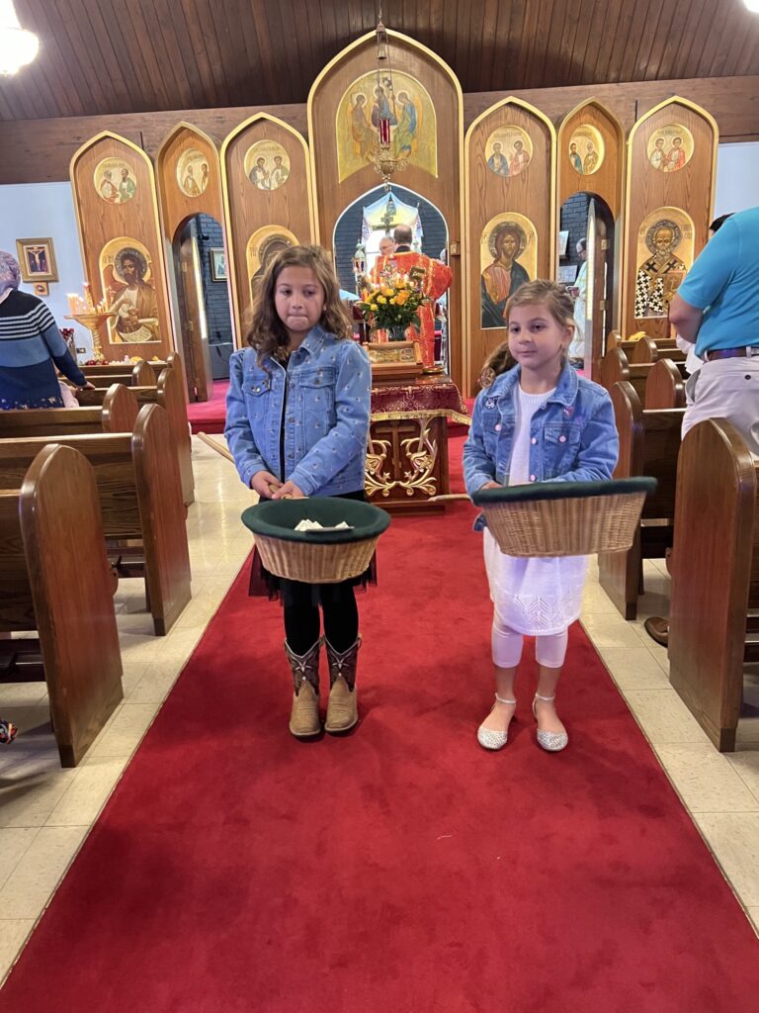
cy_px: 506
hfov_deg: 53.1
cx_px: 380
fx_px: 760
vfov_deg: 67.3
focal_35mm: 26
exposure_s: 1/30
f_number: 1.5
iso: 500
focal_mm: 5.7
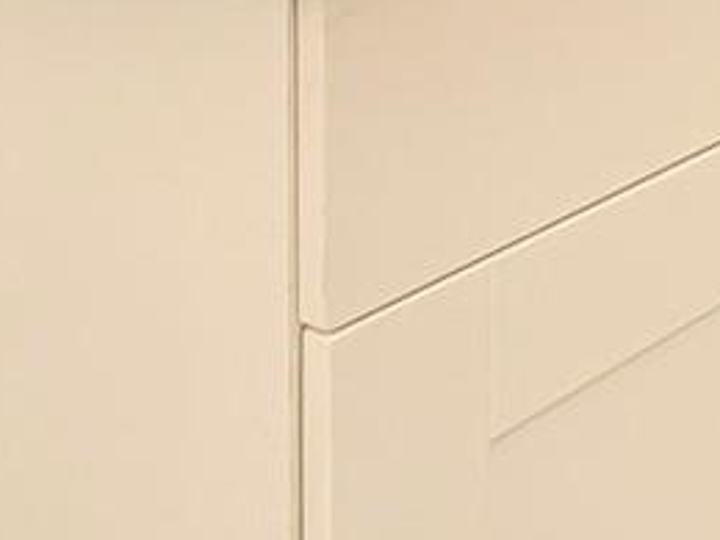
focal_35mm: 86
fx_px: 1789
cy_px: -582
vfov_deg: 14.1
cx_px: 1110
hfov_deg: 19.5
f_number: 2.2
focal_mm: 2.22
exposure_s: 1/60
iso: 200
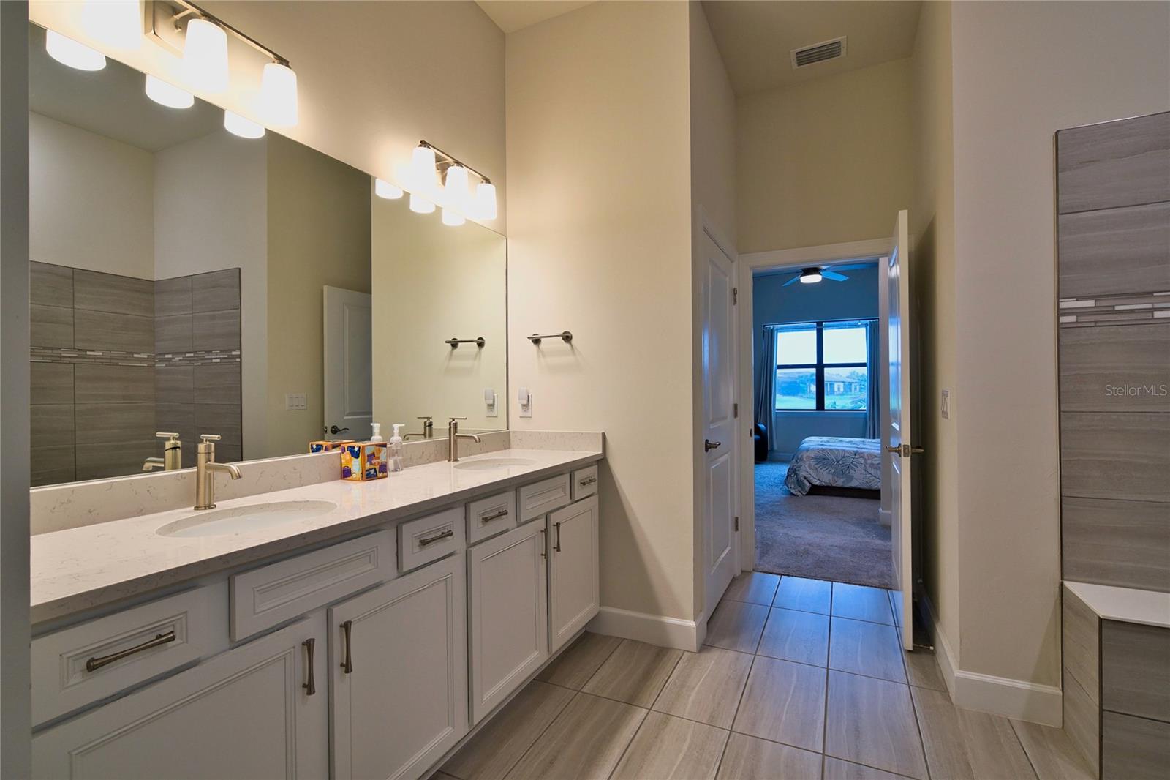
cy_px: 390
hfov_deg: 96.7
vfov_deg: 73.7
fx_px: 520
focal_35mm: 16
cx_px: 585
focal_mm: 16
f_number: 8
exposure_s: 1/50
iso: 800
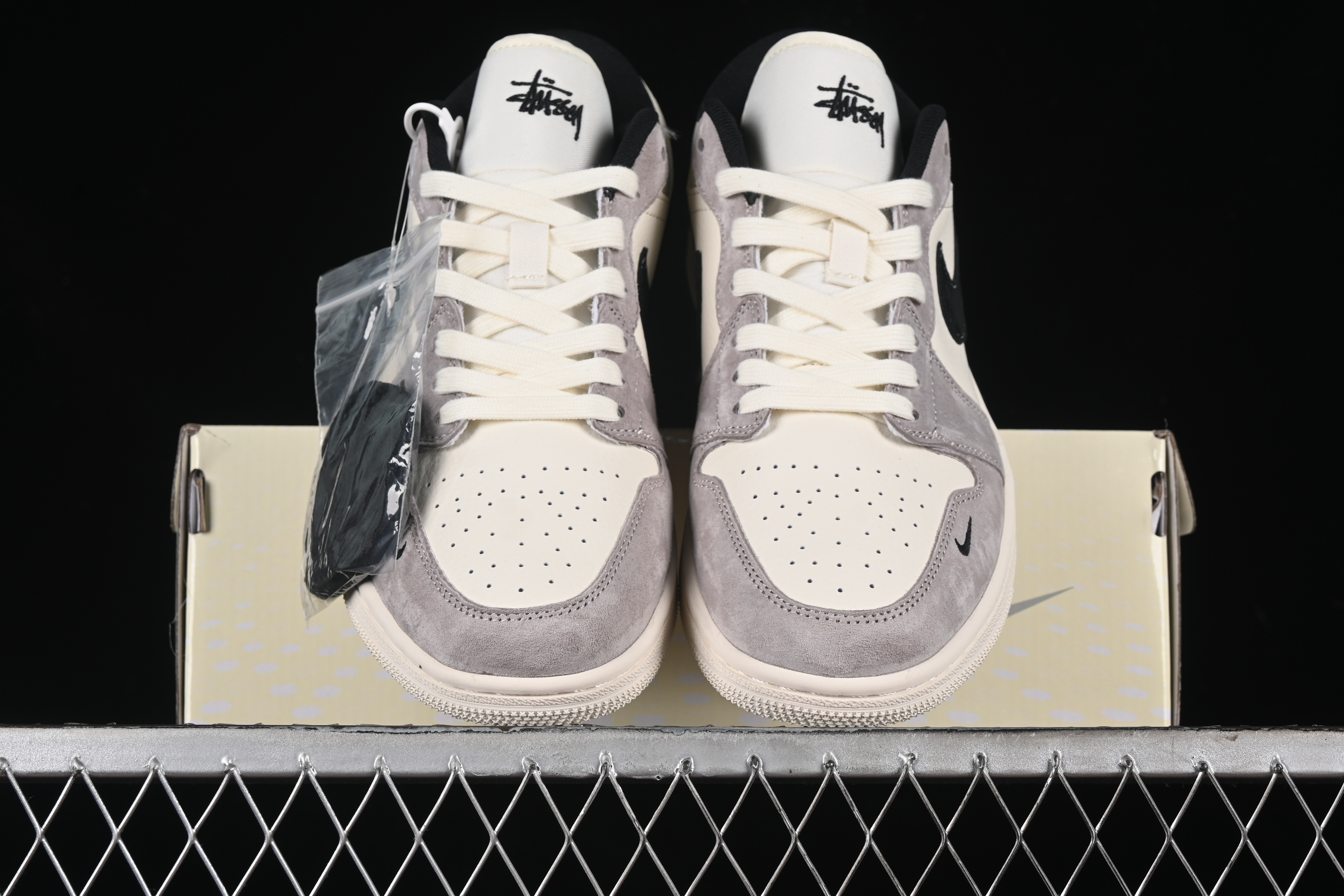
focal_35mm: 75
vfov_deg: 18.2
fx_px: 2800
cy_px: 448
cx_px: 672
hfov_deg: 27.0
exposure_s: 1/80
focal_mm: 50
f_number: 8
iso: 160
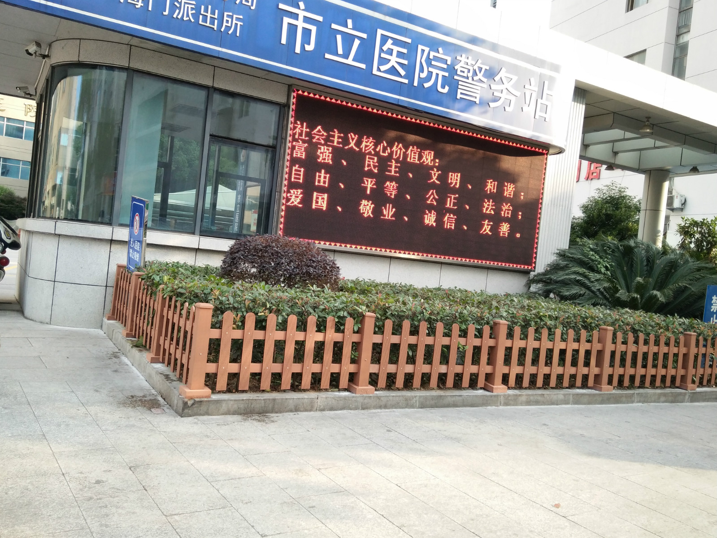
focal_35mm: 21
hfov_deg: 79.0
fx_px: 435
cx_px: 358
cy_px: 269
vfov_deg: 63.5
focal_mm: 3.66
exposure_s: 1/121
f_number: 2.2
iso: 50
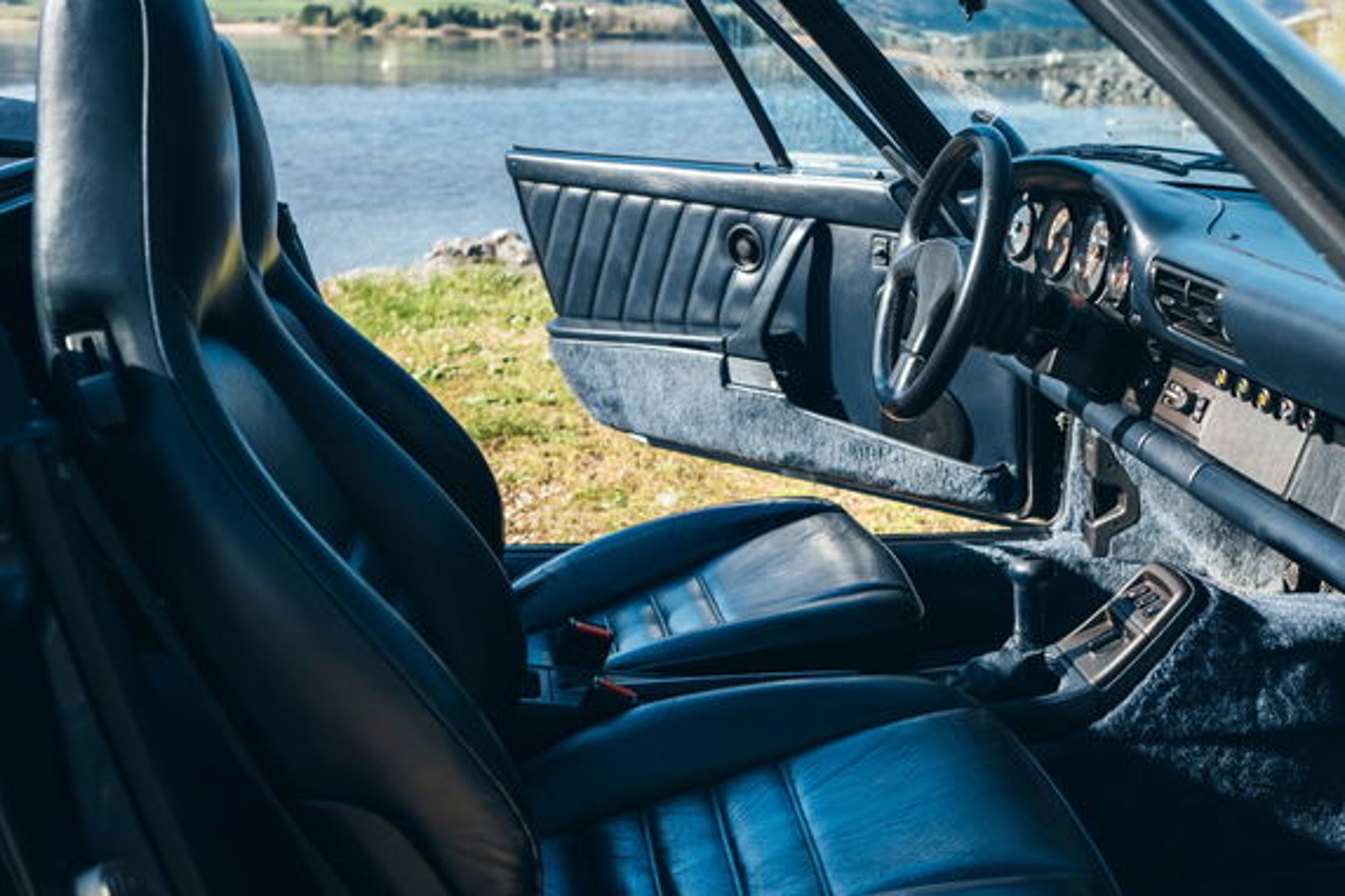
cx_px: 842
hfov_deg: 41.6
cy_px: 332
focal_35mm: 47
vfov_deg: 28.5
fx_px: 1755
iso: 200
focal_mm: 23
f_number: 3.2
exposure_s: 1/250
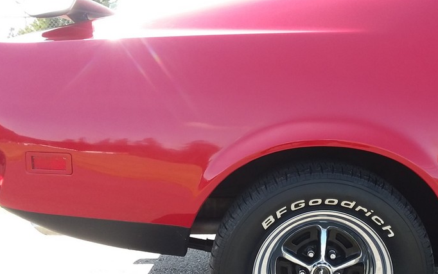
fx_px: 513
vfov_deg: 29.8
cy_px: 157
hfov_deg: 45.6
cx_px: 286
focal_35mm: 43
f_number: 1.9
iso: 50
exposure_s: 1/207
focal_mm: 2.91
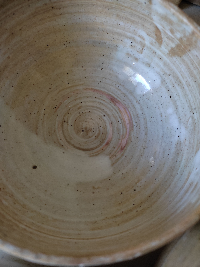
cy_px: 134
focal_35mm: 26
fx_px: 200
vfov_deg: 67.3
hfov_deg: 53.1
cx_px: 100
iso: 1367
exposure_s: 1/20
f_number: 1.79
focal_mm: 4.74
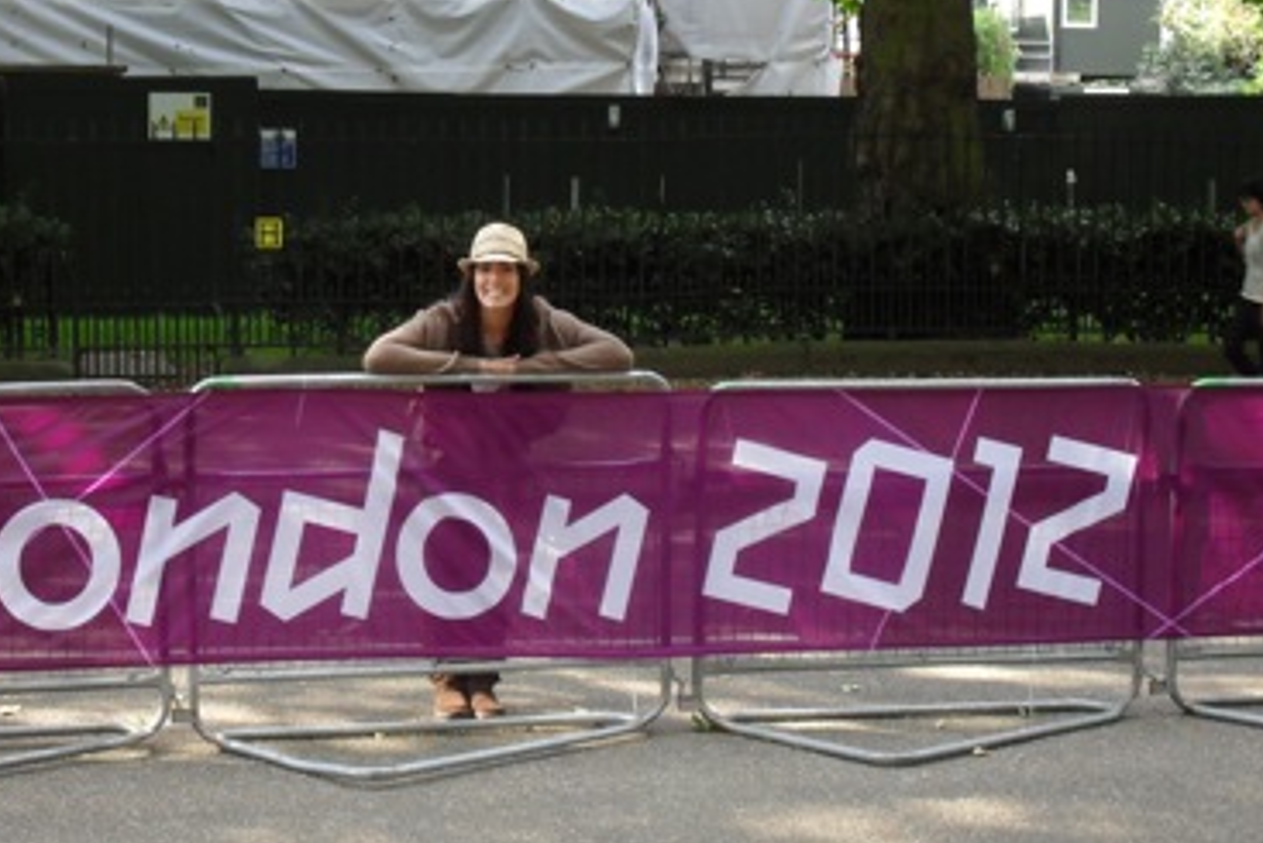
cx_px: 540
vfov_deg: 19.2
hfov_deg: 28.4
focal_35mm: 71
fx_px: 2492
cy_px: 434
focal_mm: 10.1
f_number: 4.3
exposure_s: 1/60
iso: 120
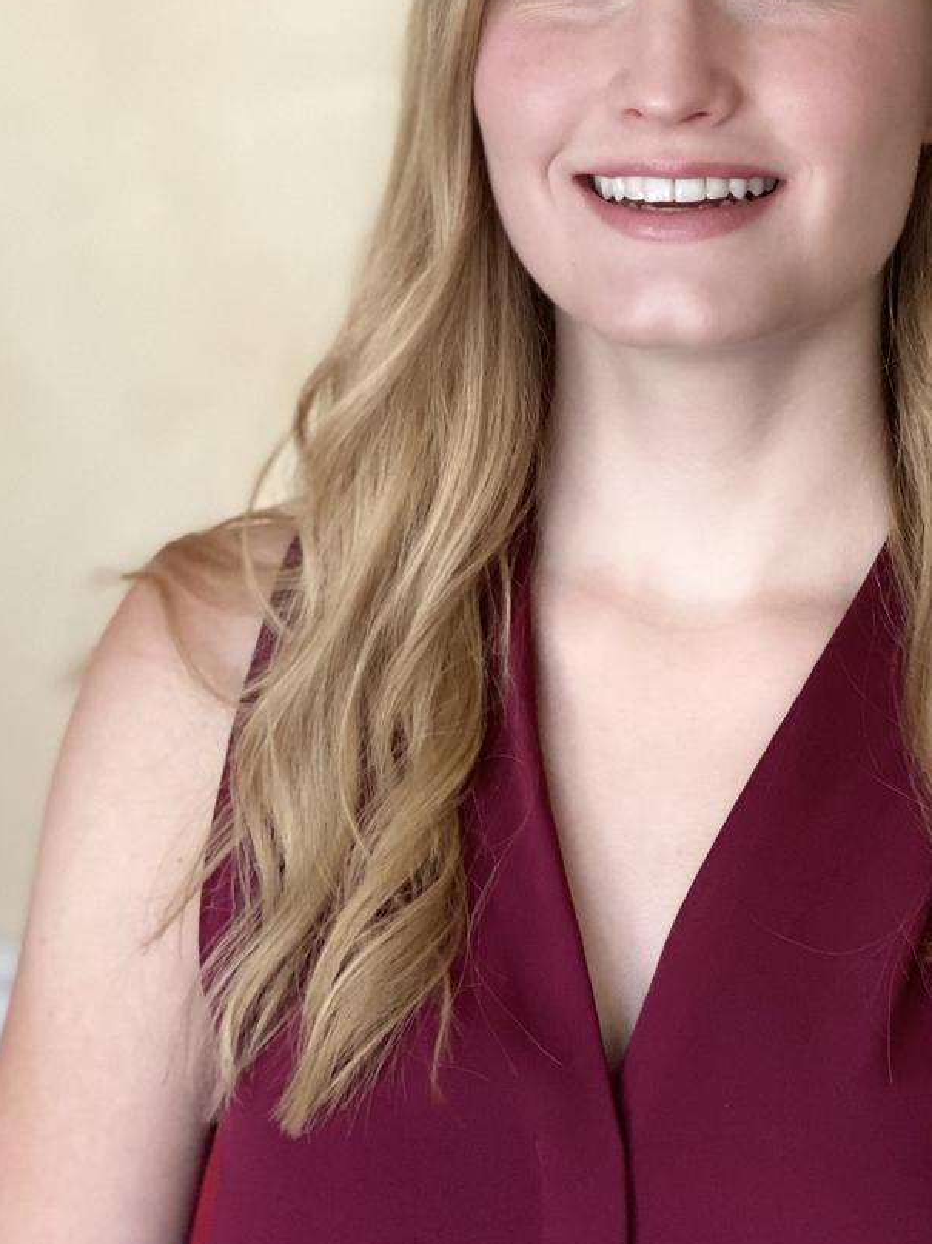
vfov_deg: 19.9
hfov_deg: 15.0
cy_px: 293
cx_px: 652
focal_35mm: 98
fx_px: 3519
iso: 250
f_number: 2
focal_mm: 6
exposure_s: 1/70
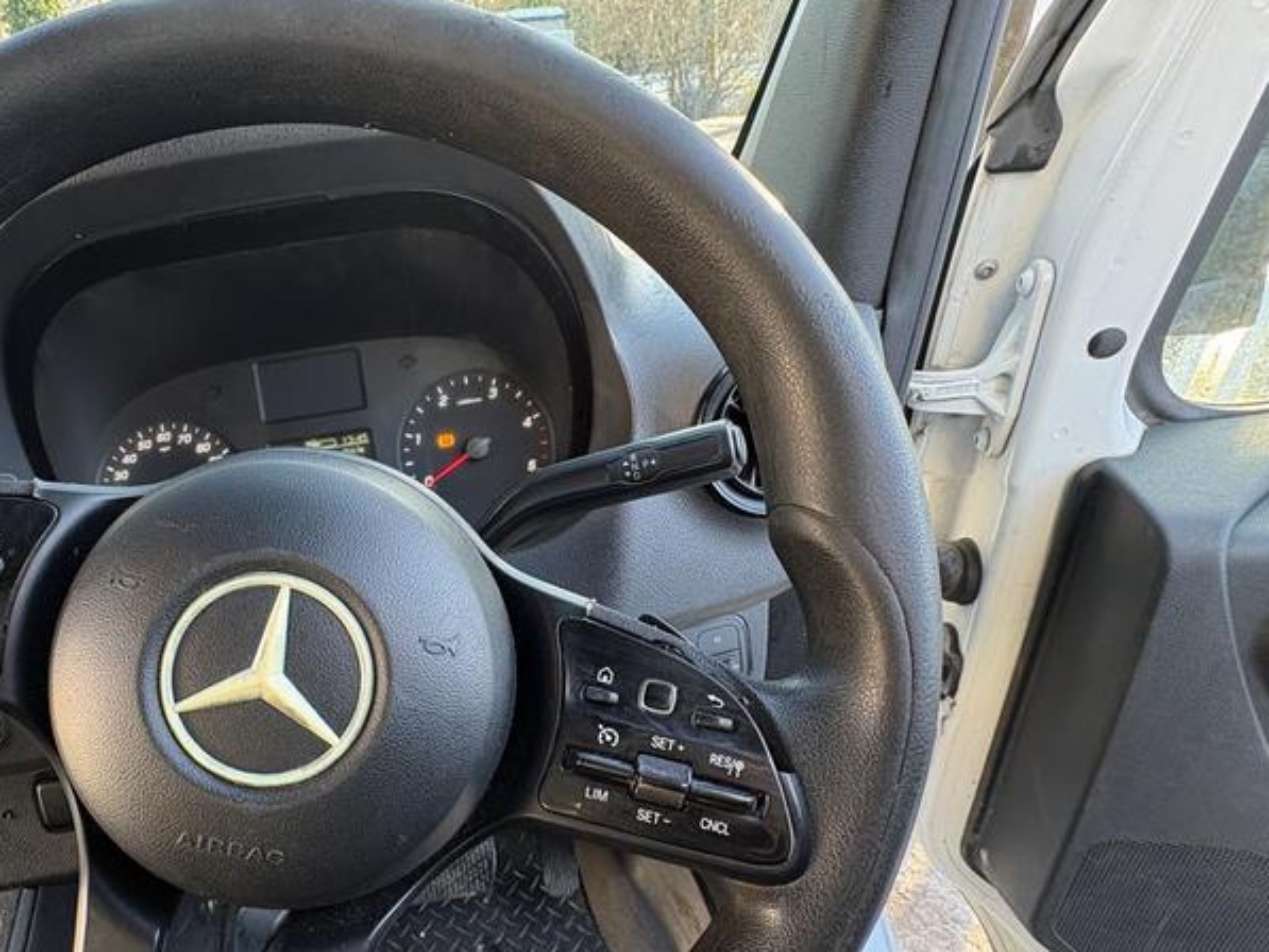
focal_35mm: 21
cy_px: 597
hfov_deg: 76.0
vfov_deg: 62.6
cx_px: 402
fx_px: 770
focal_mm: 2.22
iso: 200
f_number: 2.2
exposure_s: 1/66
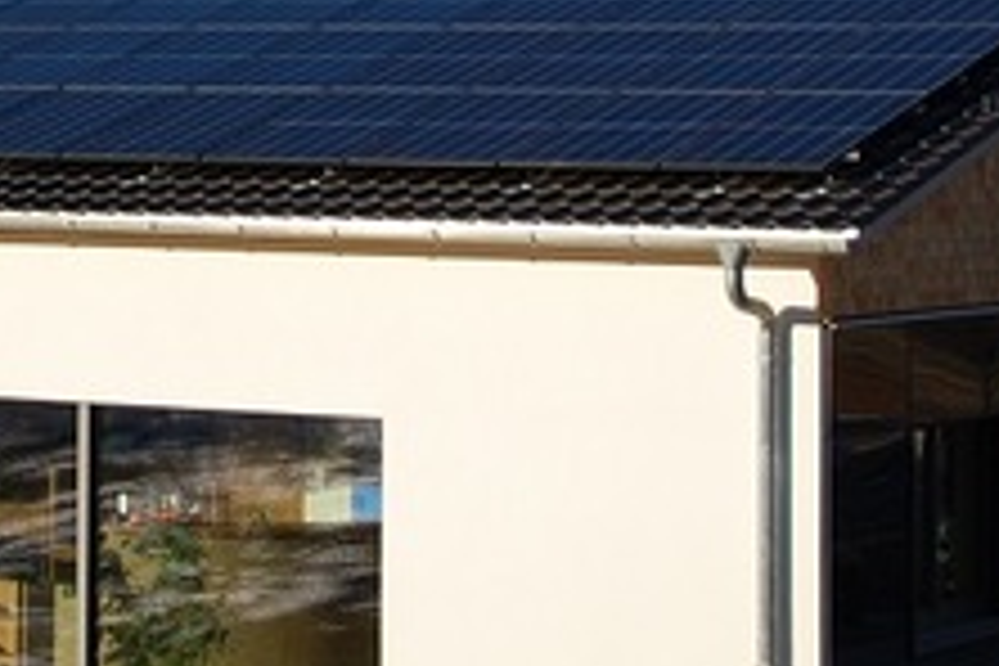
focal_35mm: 141
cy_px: 14
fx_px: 3922
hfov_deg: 14.4
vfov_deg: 9.6
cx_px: 182
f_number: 4.5
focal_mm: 35
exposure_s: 1/1600
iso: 200
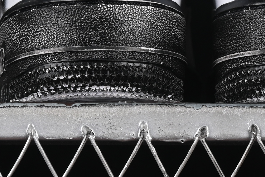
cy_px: -104
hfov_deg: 7.3
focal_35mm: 282
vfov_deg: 4.8
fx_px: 2077
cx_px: 201
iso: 160
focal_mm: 50
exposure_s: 1/100
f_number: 8
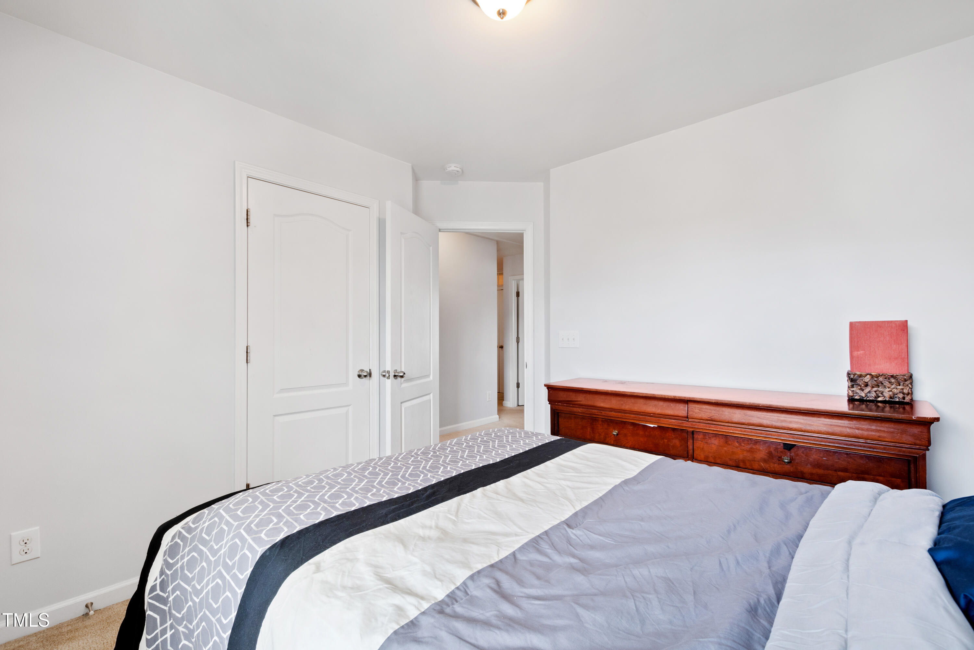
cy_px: 325
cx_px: 487
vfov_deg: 77.3
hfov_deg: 100.4
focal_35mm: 15
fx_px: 406
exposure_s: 1/4
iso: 100
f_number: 8
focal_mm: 10
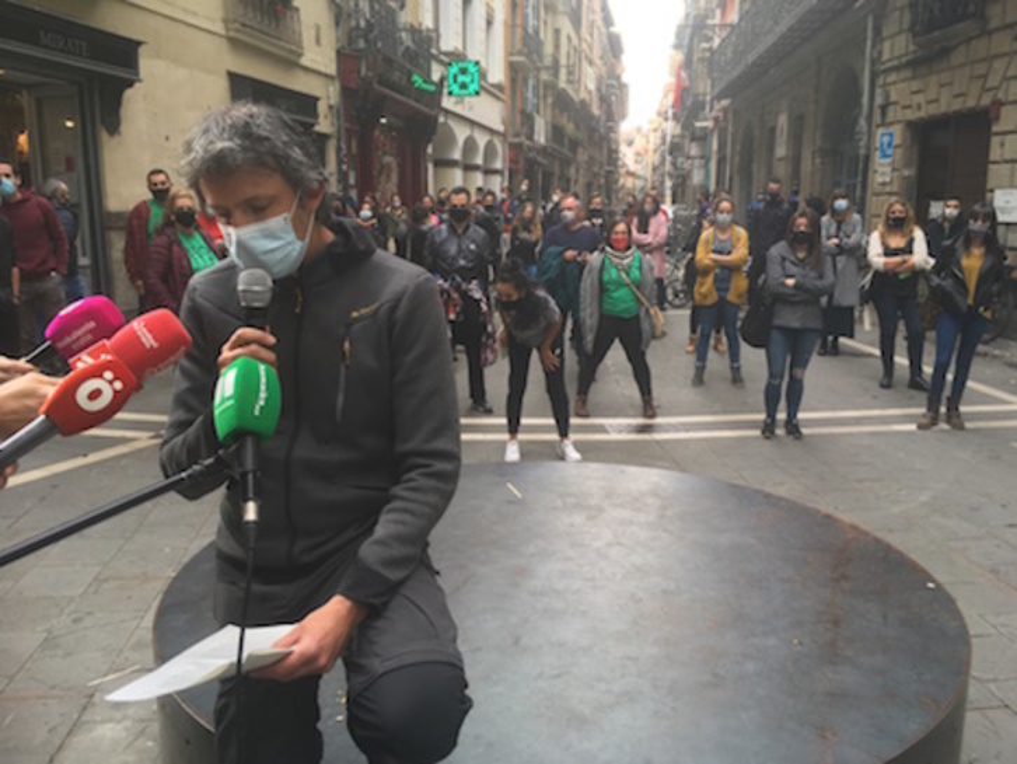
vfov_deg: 48.3
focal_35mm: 29
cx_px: 508
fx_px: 852
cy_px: 382
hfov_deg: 61.6
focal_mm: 4.15
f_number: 2.2
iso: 25
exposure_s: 1/100
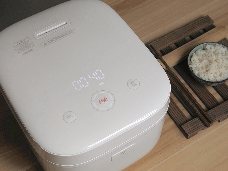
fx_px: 422
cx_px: 114
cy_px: 86
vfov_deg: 22.9
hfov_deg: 30.3
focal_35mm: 64
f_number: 5.6
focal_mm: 32
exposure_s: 1/100
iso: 1000
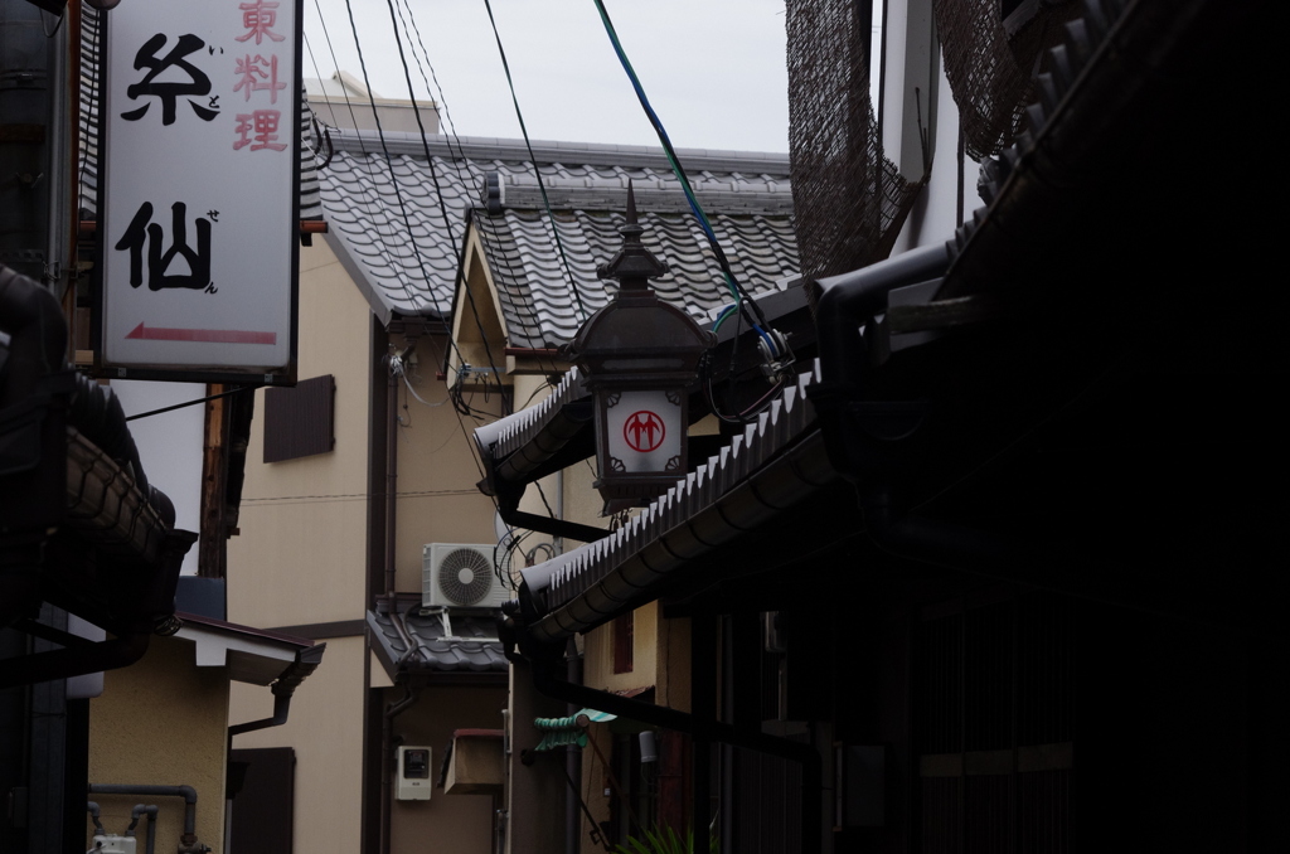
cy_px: 427
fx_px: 5363
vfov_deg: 9.1
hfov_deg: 13.7
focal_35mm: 150
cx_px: 645
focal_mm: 100
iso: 800
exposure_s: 1/160
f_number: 11
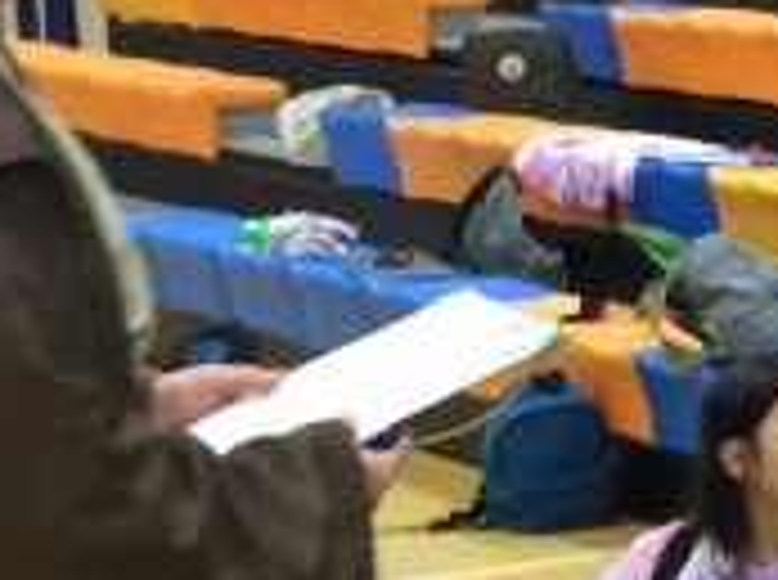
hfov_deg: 10.3
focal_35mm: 172
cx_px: 1709
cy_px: 454
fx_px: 3858
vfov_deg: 8.6
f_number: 2.2
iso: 160
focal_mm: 4.15
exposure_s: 1/33
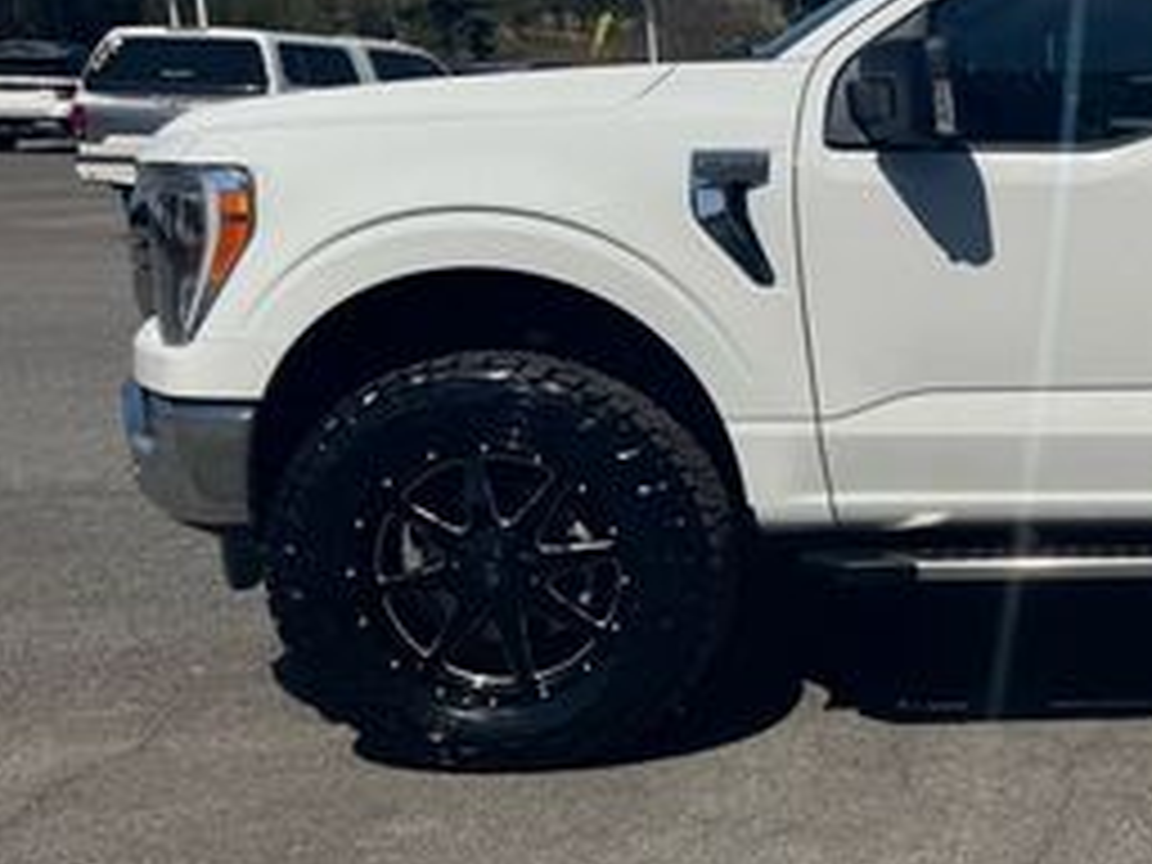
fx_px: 1997
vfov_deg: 24.4
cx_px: 1436
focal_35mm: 60
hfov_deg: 27.6
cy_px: 526
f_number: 1.78
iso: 80
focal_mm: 6.76
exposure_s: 1/12346
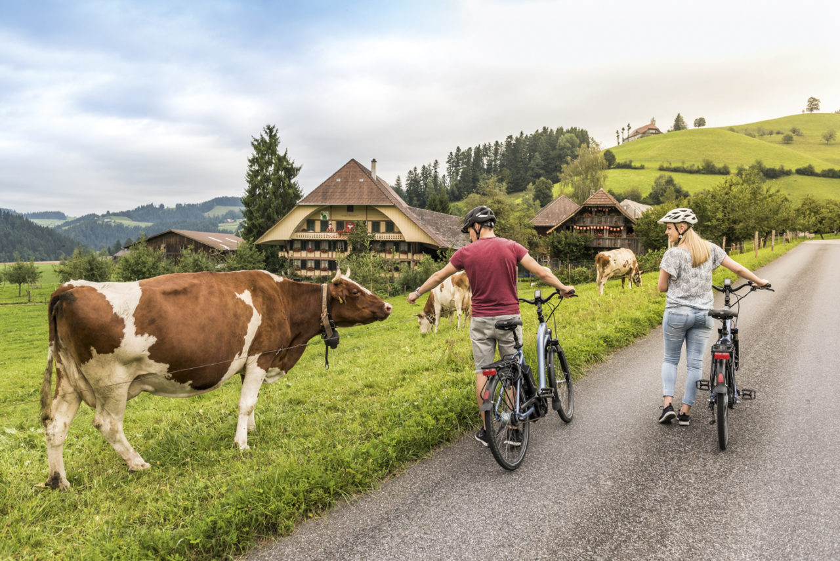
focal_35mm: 28
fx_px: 654
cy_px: 280
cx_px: 420
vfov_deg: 46.5
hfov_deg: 65.4
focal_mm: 28
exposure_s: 1/1000
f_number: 5
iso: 280
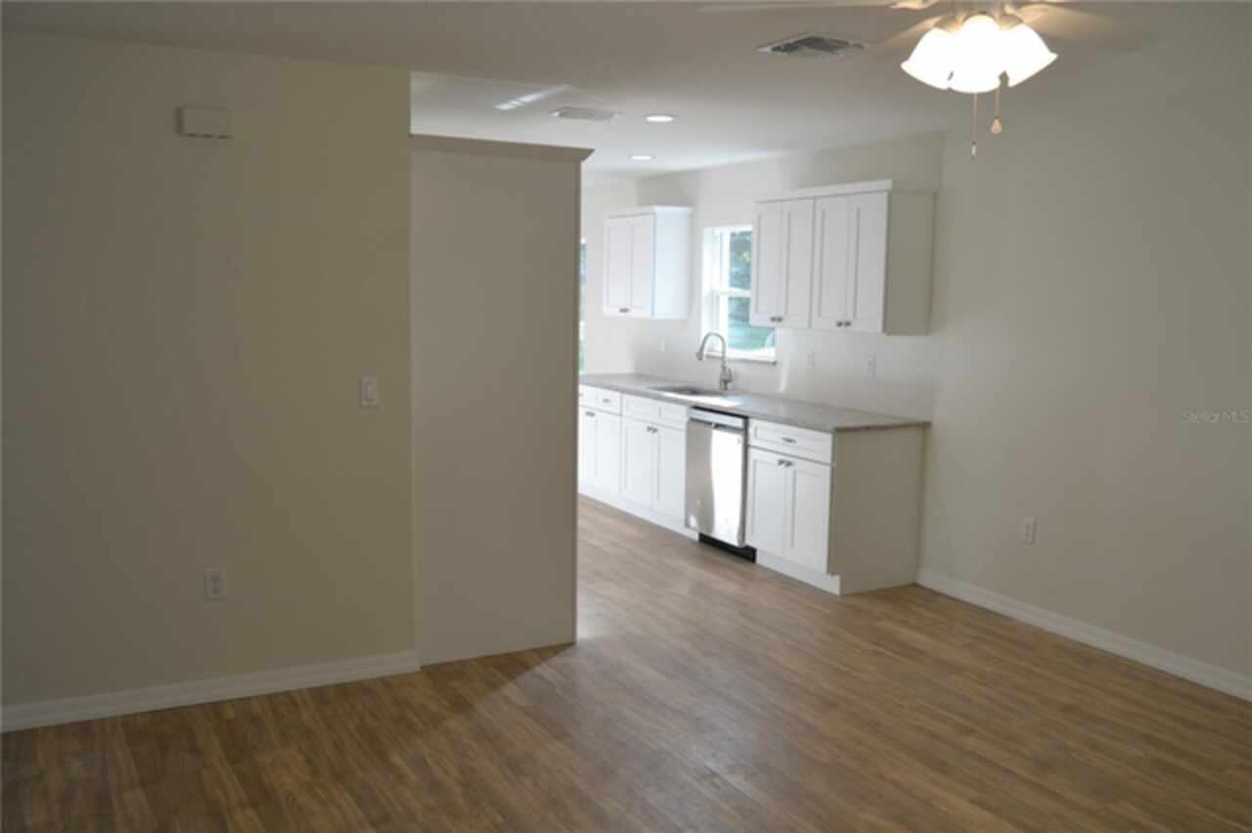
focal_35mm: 28
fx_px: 991
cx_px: 626
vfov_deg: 45.6
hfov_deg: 64.6
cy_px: 416
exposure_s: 1/125
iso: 400
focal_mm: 19
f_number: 5.6
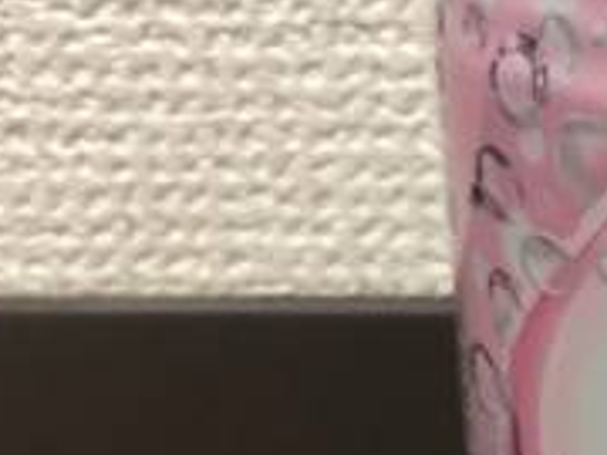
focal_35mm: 103
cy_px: 425
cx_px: 813
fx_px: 1806
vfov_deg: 14.2
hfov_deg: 17.7
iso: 100
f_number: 1.8
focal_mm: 3.99
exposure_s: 1/4
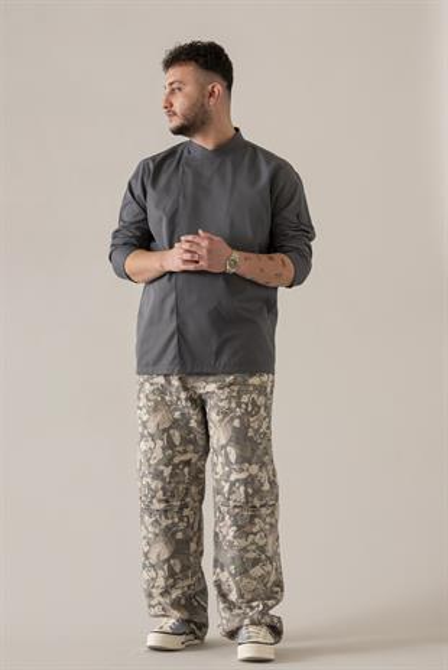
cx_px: 224
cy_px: 335
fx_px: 2087
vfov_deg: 18.2
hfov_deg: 12.3
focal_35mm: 112
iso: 320
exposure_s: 1/160
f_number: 11
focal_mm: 112
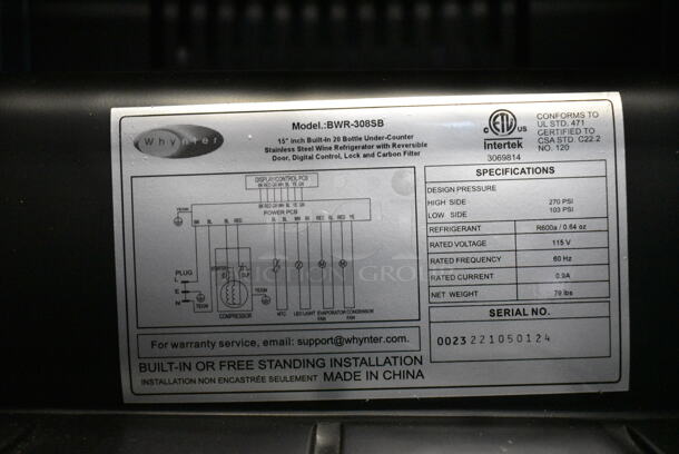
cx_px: 340
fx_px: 736
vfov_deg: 34.3
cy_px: 227
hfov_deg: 49.5
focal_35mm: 39
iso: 6400
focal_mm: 26
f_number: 4
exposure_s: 1/60
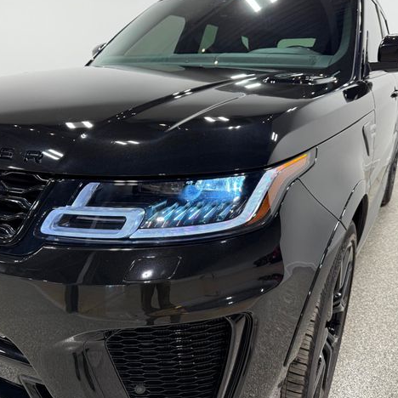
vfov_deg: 55.6
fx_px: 377
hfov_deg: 55.6
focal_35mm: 29
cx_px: 191
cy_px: 199
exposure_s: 1/125
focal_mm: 6.76
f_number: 1.78
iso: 100
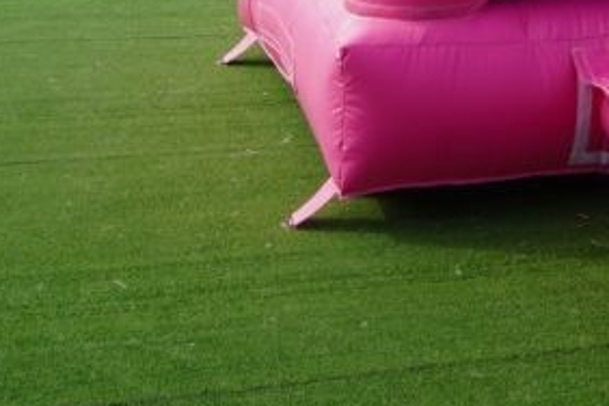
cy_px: -295
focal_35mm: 87
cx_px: 644
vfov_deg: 14.1
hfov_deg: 22.3
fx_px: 1472
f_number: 10
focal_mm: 16
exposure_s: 1/160
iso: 100
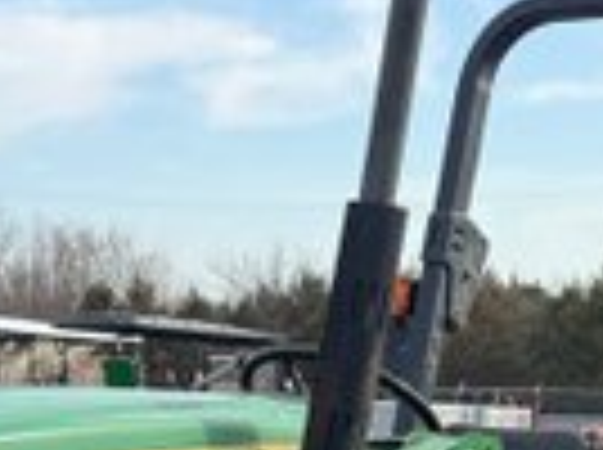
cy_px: 911
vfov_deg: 11.7
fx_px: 1965
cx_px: -106
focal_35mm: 113
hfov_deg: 16.8
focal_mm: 6.76
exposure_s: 1/2000
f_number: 1.78
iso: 100
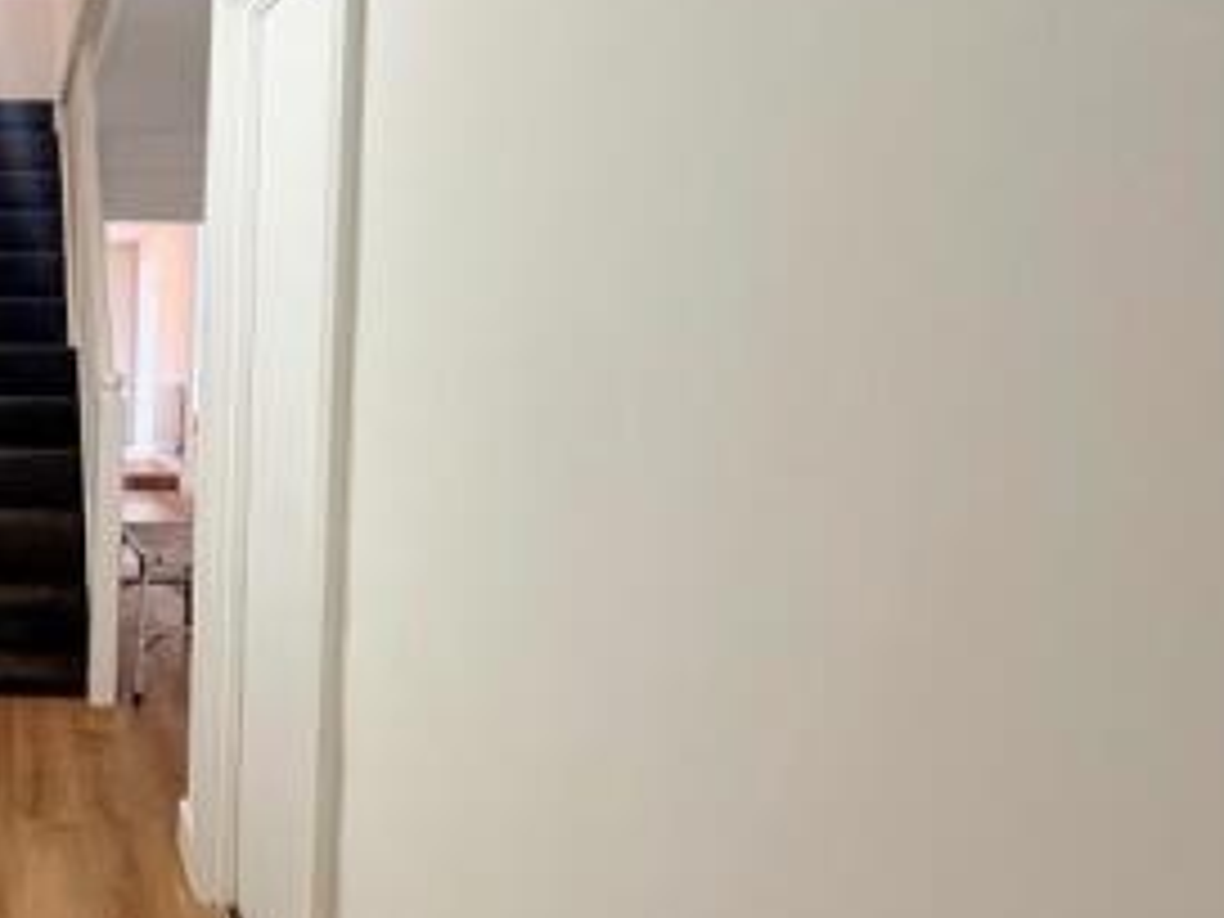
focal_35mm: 30
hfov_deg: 49.4
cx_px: 11
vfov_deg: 46.7
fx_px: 1061
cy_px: 416
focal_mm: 2.22
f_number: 2.2
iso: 160
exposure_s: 1/50
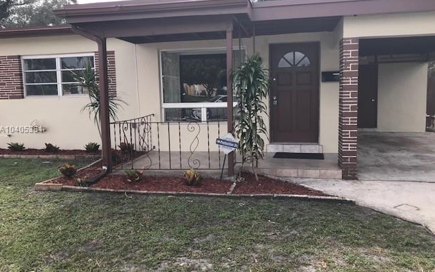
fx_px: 356
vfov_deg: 41.9
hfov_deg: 62.9
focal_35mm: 30
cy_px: 130
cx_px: 217
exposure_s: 1/1053
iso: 20
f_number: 1.8
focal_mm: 3.99
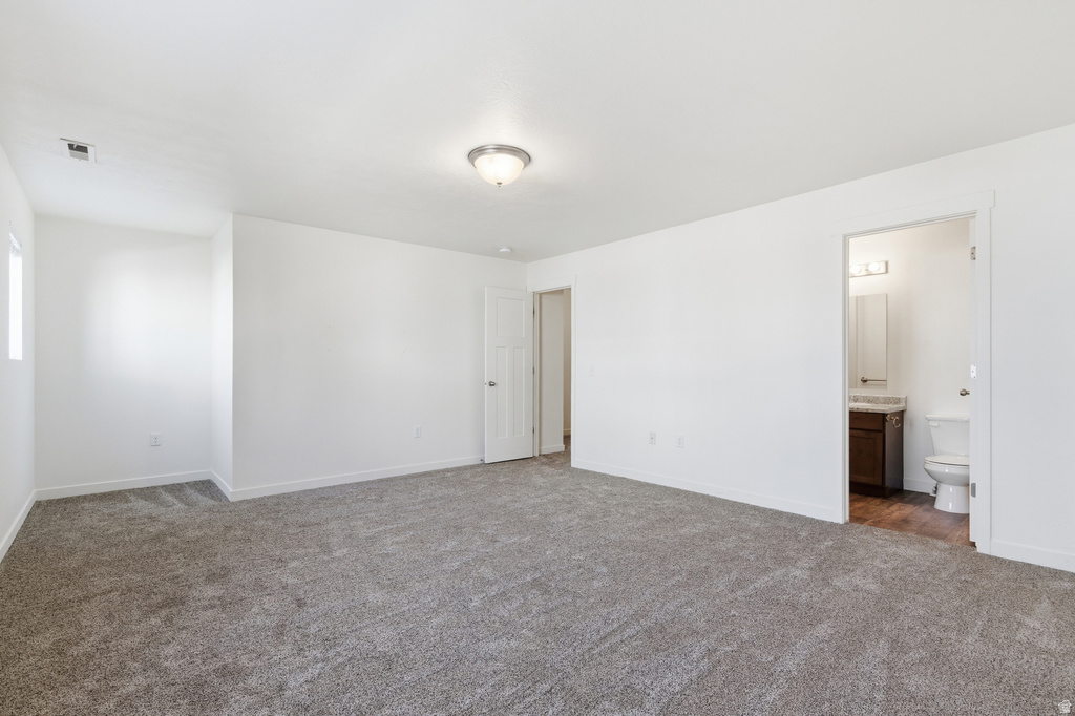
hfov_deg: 96.8
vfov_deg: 73.7
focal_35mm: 16
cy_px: 358
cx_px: 538
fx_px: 478
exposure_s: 1/50
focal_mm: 16
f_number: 9
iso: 250
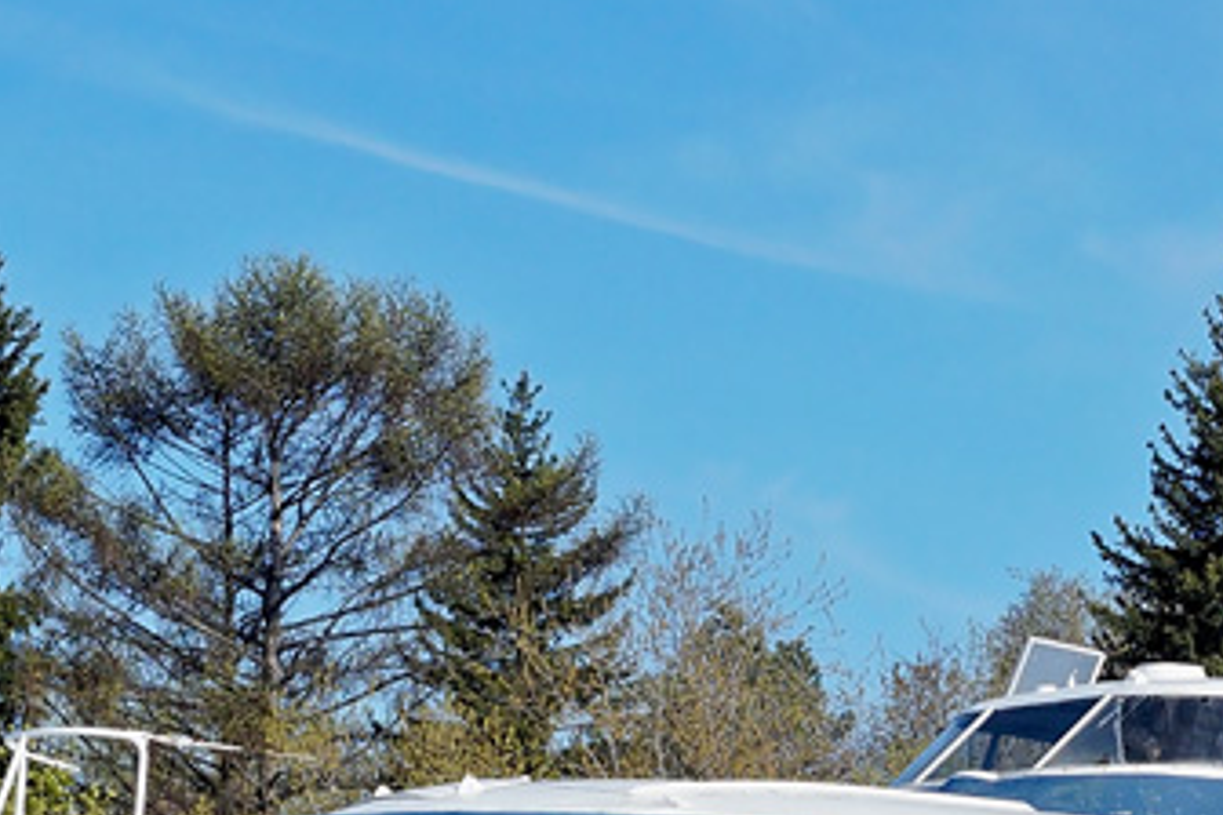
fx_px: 5741
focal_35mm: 169
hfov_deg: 11.9
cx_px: 1532
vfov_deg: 8.0
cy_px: 1015
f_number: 8
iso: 200
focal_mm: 30
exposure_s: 1/1000
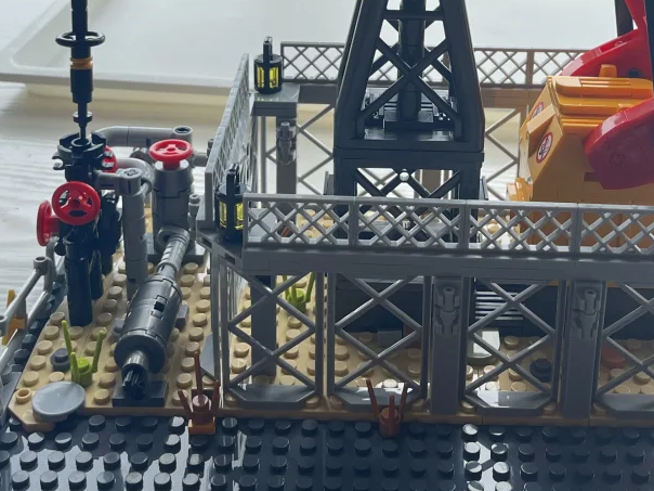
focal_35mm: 62
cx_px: 361
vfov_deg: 22.9
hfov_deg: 31.2
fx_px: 1171
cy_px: 24
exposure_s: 1/167
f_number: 1.6
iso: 50
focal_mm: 5.1
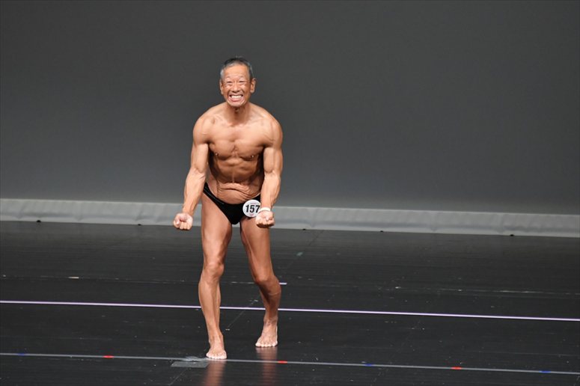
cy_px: 193
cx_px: 290
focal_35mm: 375
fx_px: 6039
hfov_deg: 5.5
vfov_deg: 3.7
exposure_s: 1/400
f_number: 5.6
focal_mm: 250
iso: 4000
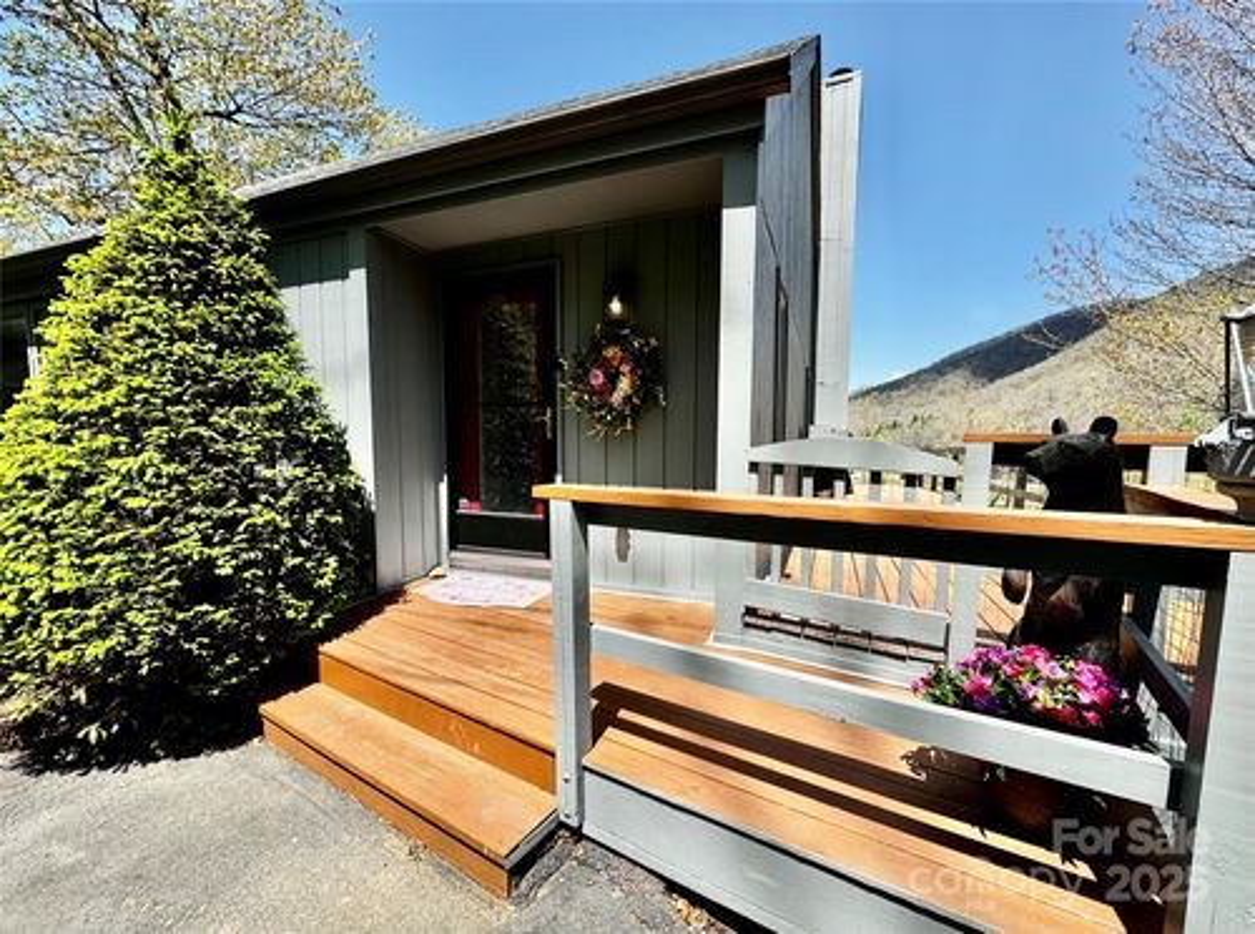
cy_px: 467
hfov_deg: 102.2
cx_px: 628
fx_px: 506
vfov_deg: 85.4
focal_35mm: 14
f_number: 2.2
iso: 50
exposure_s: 1/921
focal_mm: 2.22
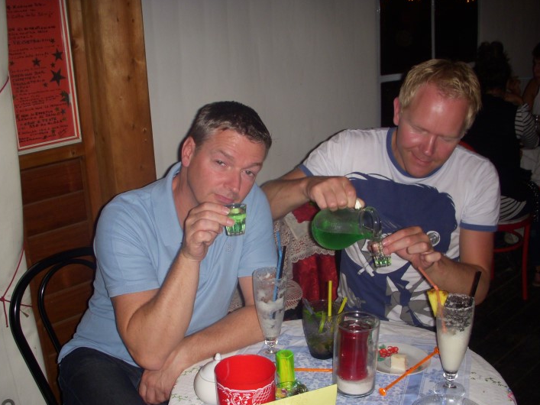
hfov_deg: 43.9
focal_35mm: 43
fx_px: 671
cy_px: 226
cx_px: 270
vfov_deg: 33.6
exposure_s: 1/30
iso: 100
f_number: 3.3
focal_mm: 6.3
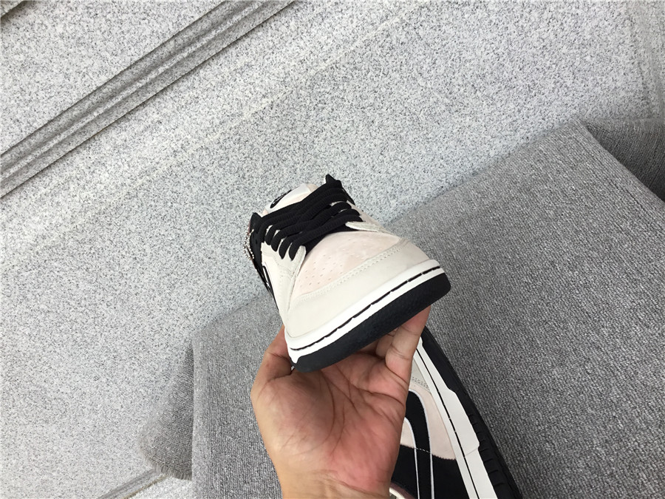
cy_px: 250
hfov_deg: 58.4
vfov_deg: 45.4
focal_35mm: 31
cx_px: 332
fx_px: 596
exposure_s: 1/120
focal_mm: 3.3
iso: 25
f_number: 2.4
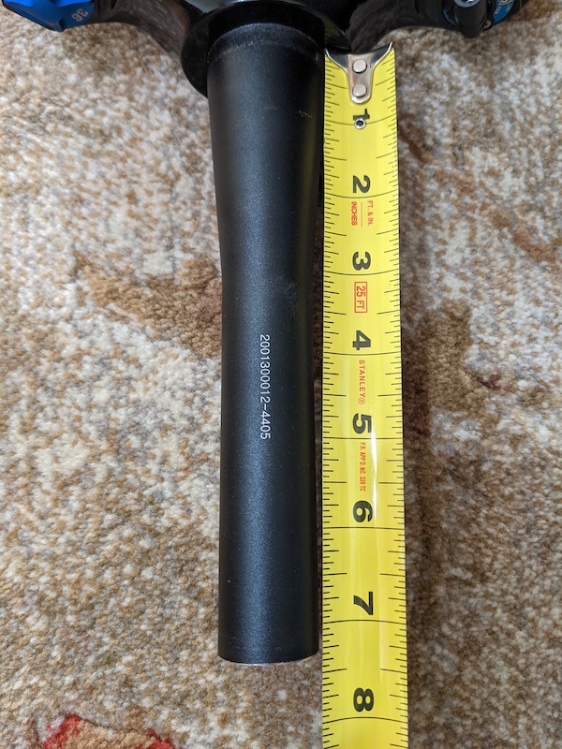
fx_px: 584
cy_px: 374
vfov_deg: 65.3
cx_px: 281
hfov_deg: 51.4
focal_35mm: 27
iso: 358
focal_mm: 4.38
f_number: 1.73
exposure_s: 1/60
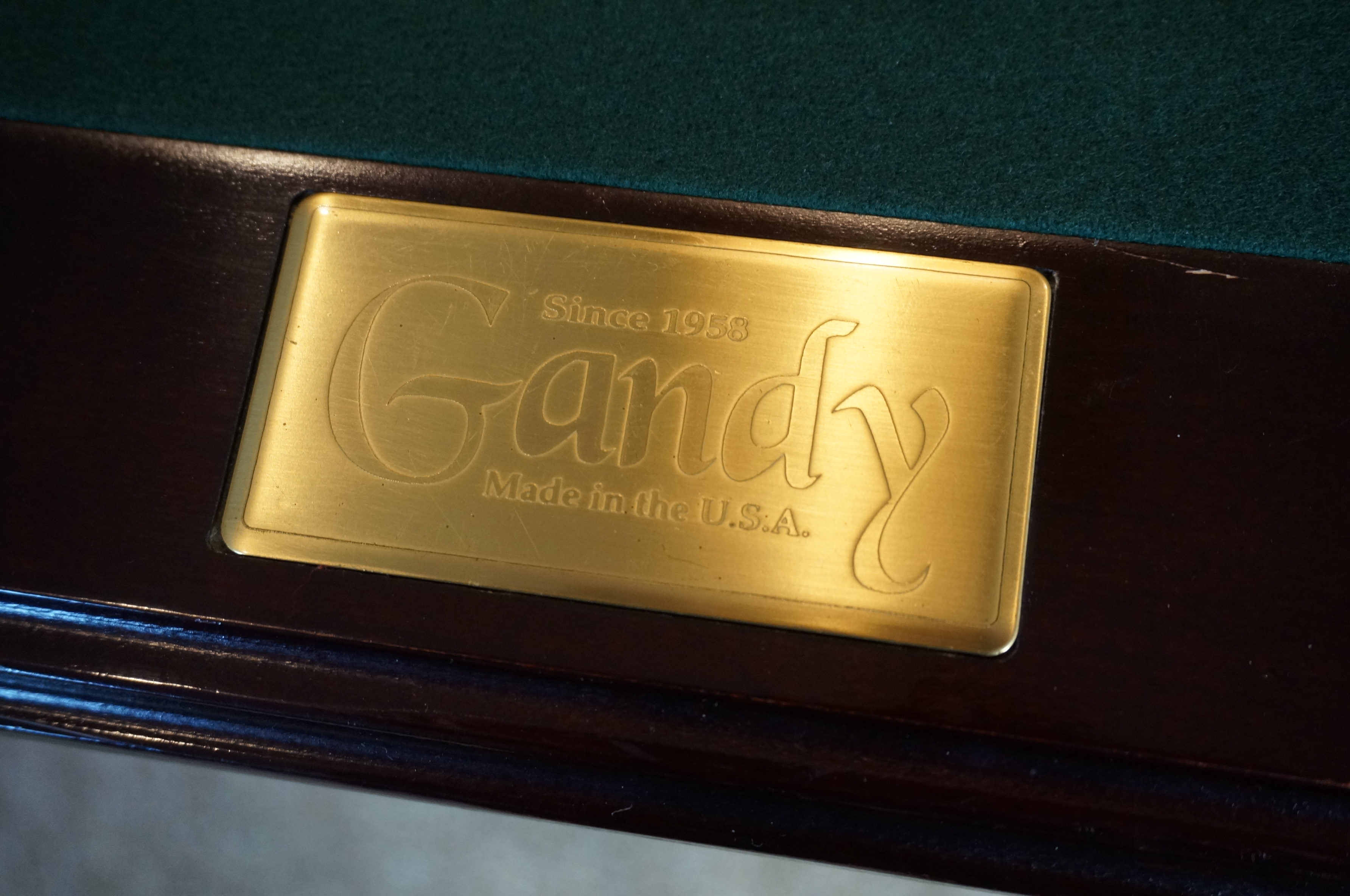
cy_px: 448
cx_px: 675
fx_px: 1573
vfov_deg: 31.8
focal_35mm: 42
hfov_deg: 46.5
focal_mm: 28
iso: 1250
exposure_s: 1/60
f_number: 4.5
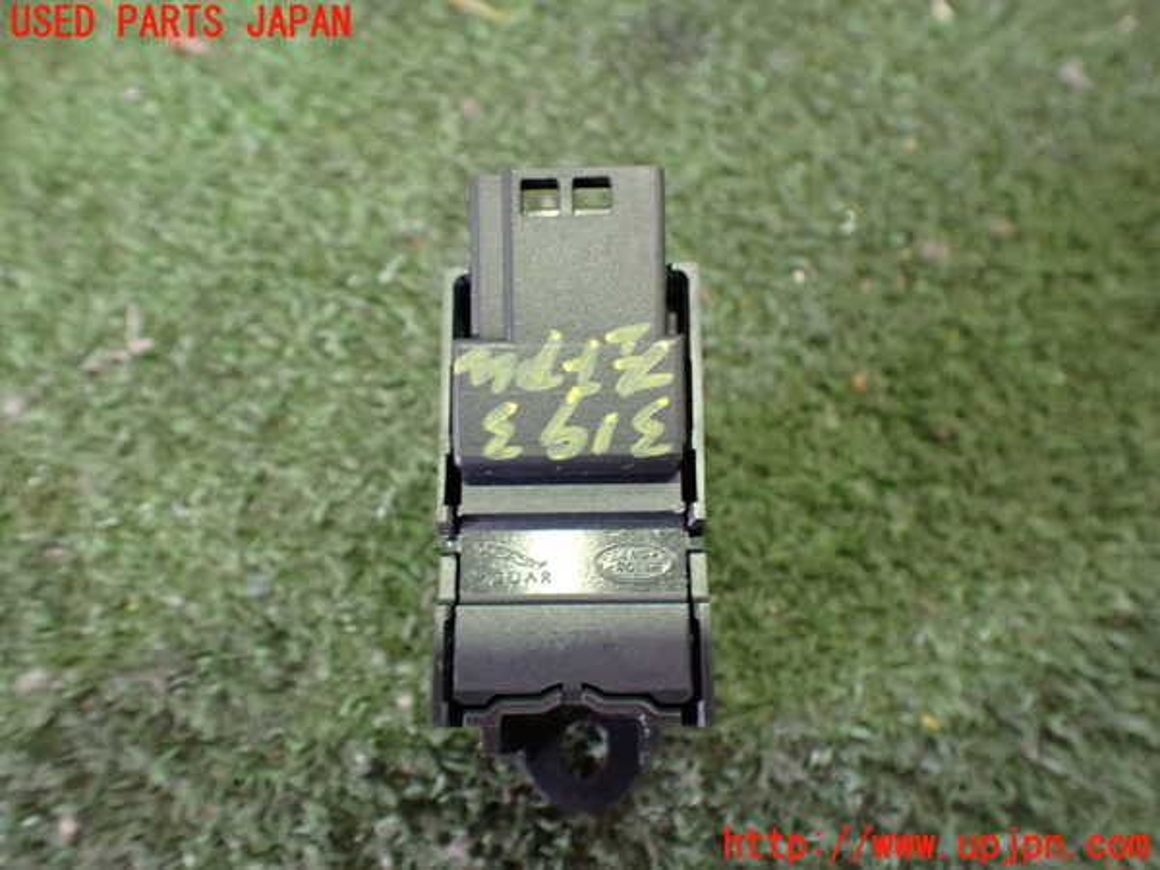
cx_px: 580
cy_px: 435
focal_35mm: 30
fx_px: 1005
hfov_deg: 60.0
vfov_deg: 46.8
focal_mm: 5.4
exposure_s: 1/40
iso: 800
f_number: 2.3
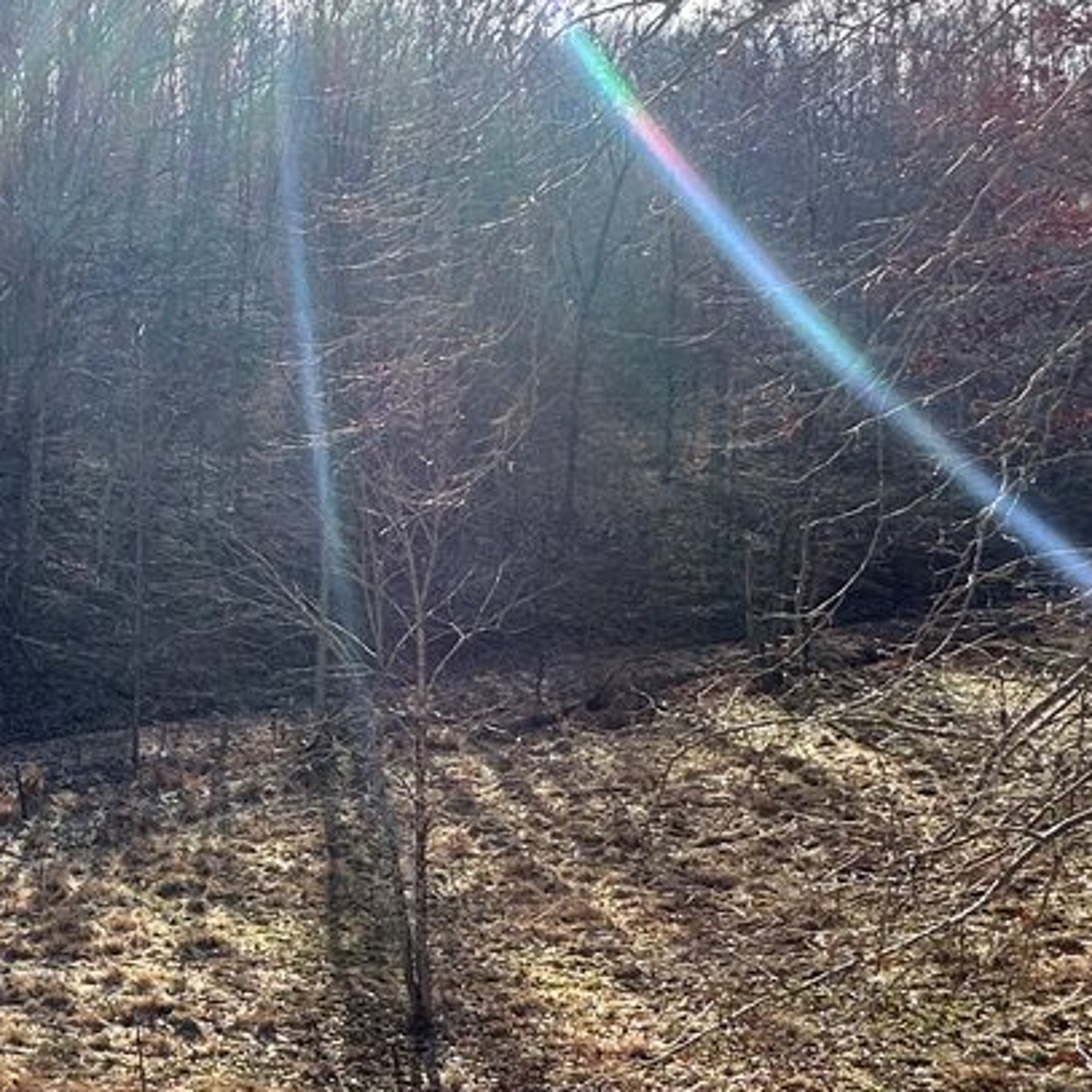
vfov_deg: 36.7
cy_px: 645
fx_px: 1642
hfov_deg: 29.0
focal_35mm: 46
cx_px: -372
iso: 40
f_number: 2.2
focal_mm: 2.22
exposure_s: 1/540
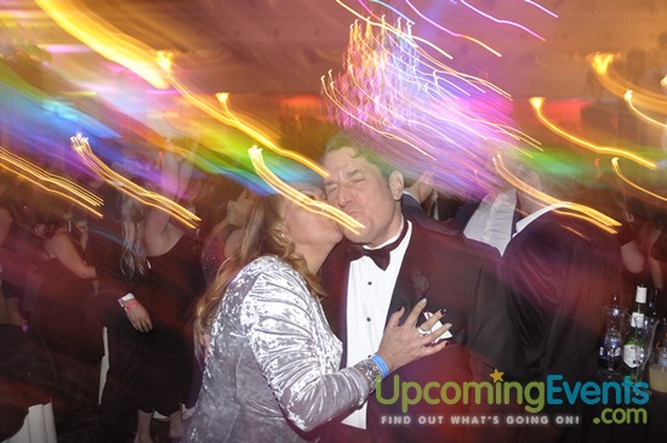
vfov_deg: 47.8
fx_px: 500
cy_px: 222
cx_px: 334
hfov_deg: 67.5
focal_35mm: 27
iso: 400
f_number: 5
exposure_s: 1
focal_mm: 18
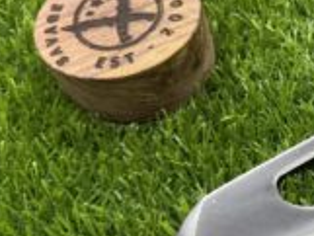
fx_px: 581
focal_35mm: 64
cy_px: 114
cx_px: 388
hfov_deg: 26.5
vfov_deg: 23.0
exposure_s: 1/50
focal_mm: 6.76
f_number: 1.78
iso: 400
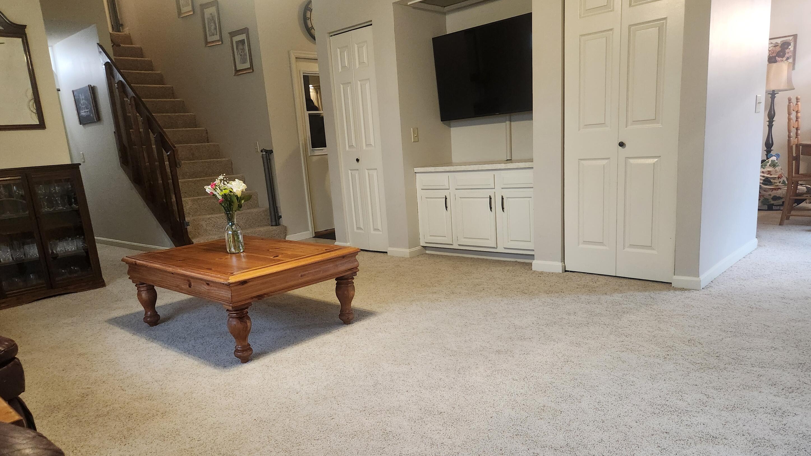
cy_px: 261
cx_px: 407
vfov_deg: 44.3
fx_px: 559
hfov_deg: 71.9
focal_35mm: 26
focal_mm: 5.4
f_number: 1.8
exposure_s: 1/120
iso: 800
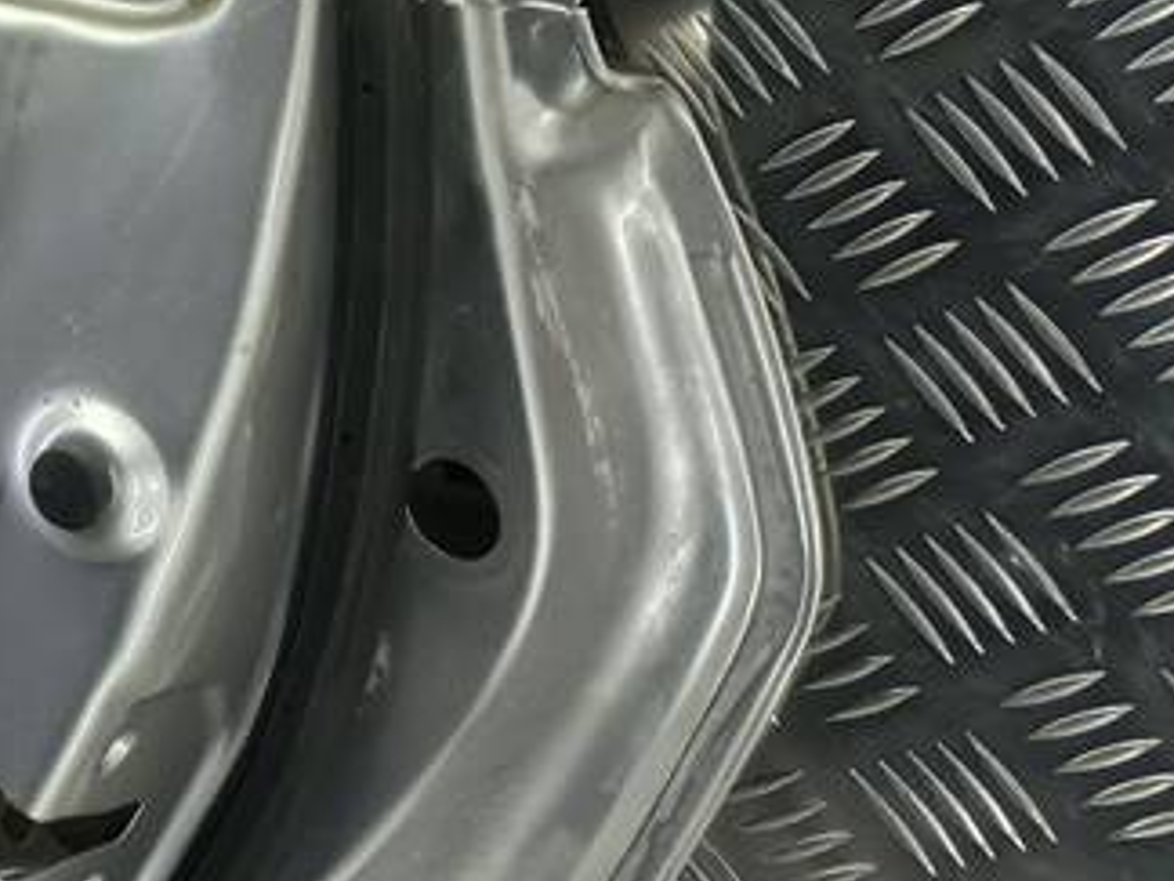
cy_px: -424
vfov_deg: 17.0
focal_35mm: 79
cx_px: -478
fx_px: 2679
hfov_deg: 21.5
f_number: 1.8
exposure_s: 1/50
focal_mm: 4.6
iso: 64
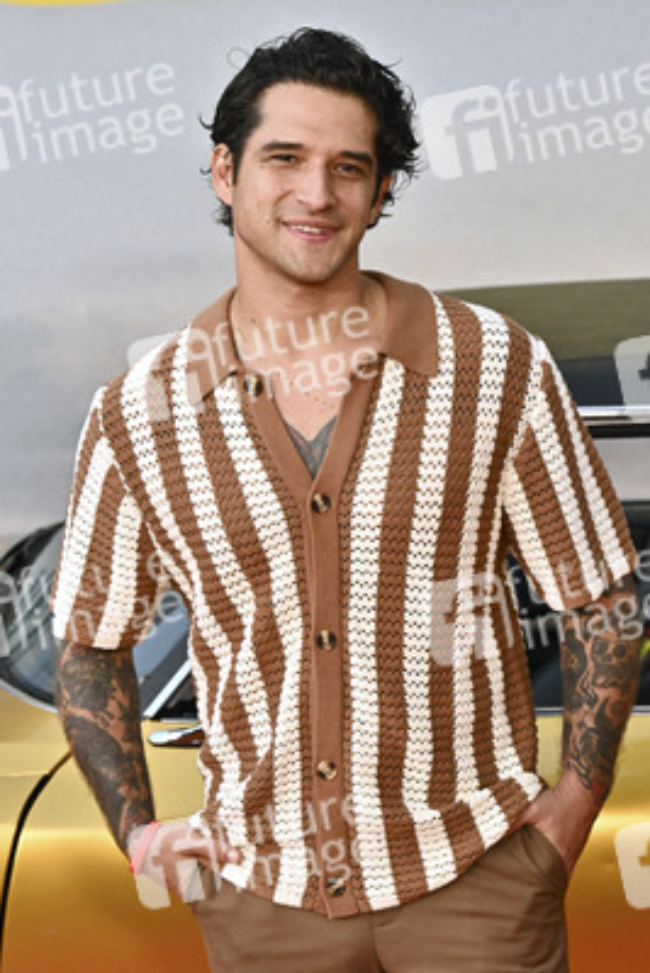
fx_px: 2598
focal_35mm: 96
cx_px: 325
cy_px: 486
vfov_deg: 21.2
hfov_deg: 14.3
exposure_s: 1/320
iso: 2500
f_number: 5
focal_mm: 64
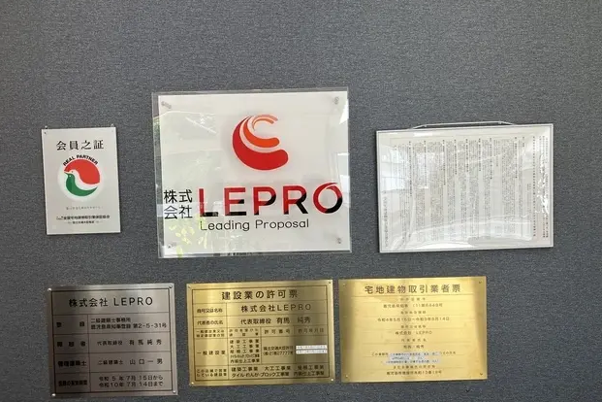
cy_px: 221
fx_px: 502
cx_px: 293
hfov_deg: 61.9
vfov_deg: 43.5
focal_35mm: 30
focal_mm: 3.99
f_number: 1.8
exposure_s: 1/120
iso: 64
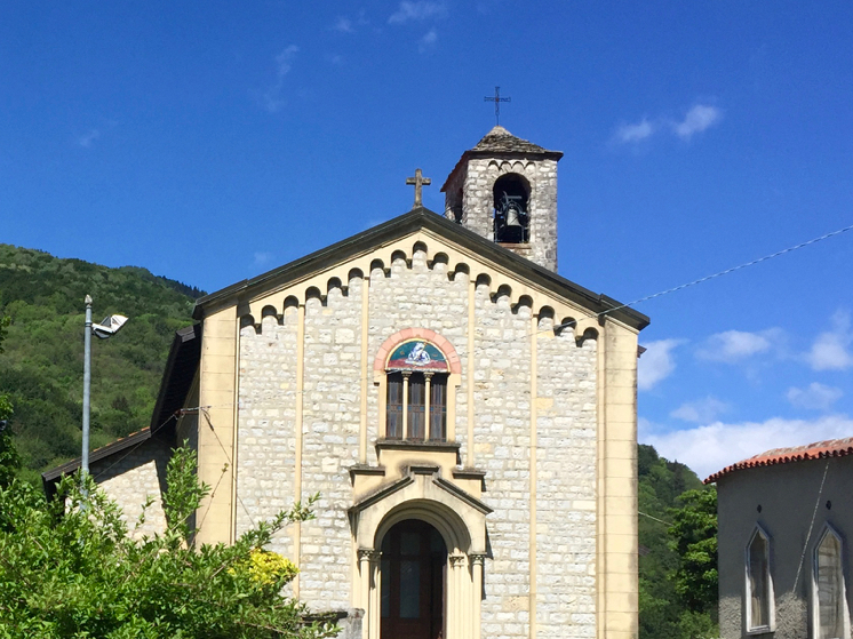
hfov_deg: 33.2
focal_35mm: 56
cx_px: 146
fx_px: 1379
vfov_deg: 25.3
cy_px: 570
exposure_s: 1/1980
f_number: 2.2
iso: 32
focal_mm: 4.15
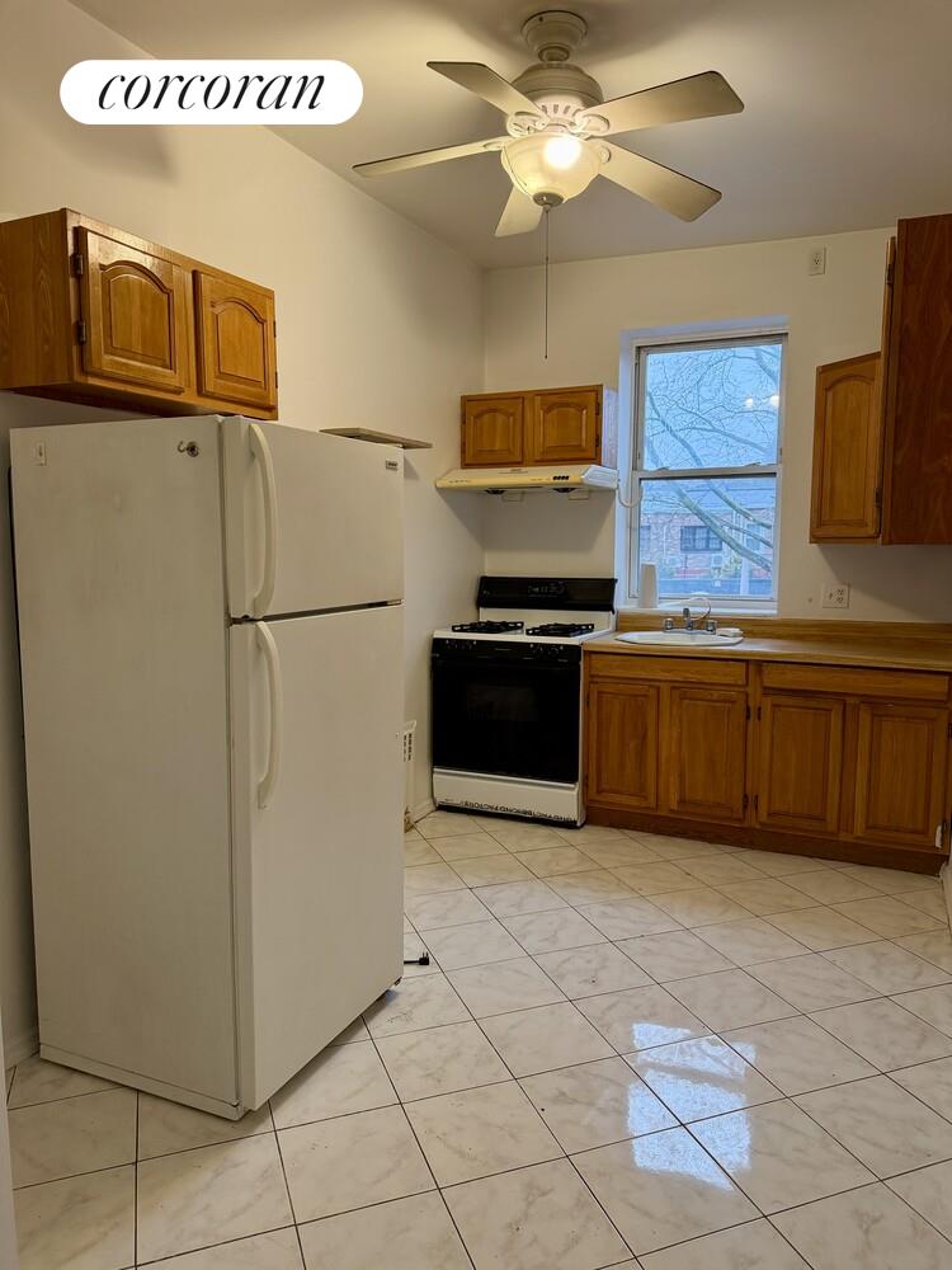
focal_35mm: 24
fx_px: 880
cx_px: 476
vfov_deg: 71.6
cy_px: 635
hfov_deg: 56.8
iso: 200
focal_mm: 6.76
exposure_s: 1/120
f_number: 1.78
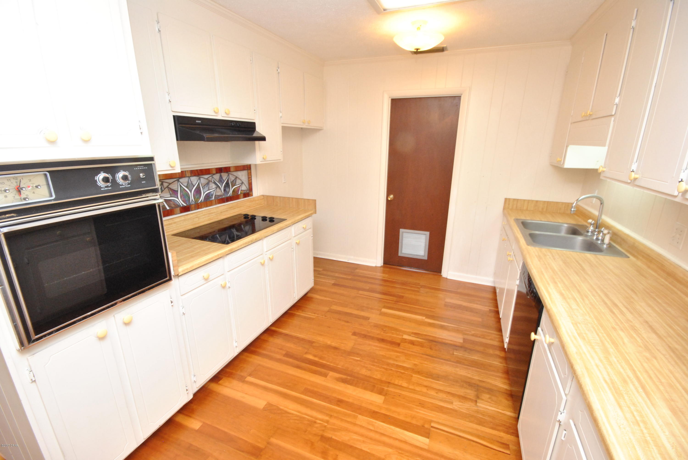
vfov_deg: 77.5
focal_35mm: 15
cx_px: 344
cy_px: 230
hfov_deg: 100.3
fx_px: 287
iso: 800
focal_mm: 10
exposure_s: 1/10
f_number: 10
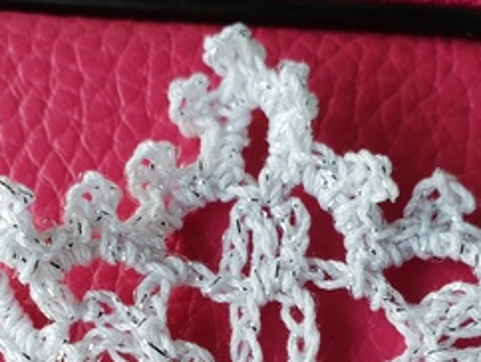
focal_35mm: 74
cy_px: 436
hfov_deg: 26.3
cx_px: 254
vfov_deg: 18.8
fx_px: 1029
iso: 50
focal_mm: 4.3
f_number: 2.4
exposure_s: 1/137
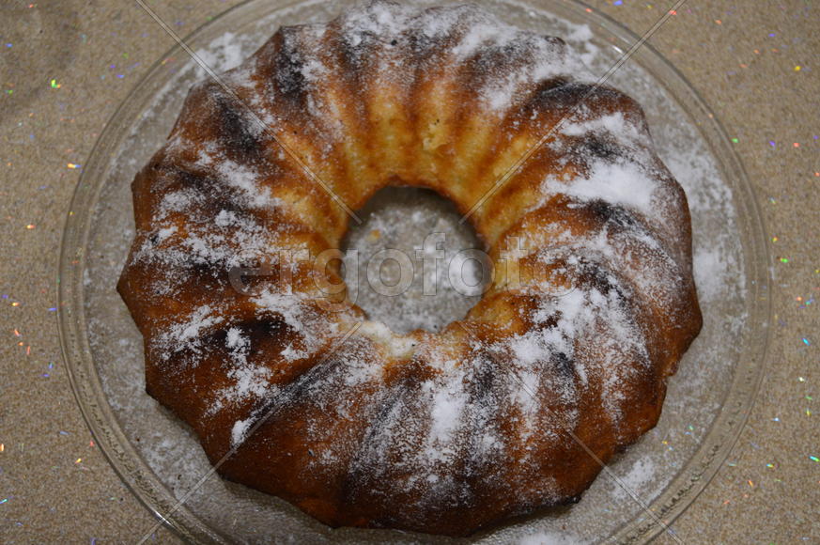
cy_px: 272
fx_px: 1058
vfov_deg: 28.9
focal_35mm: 46
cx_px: 410
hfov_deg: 42.4
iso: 800
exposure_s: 1/20
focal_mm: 31
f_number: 4.2
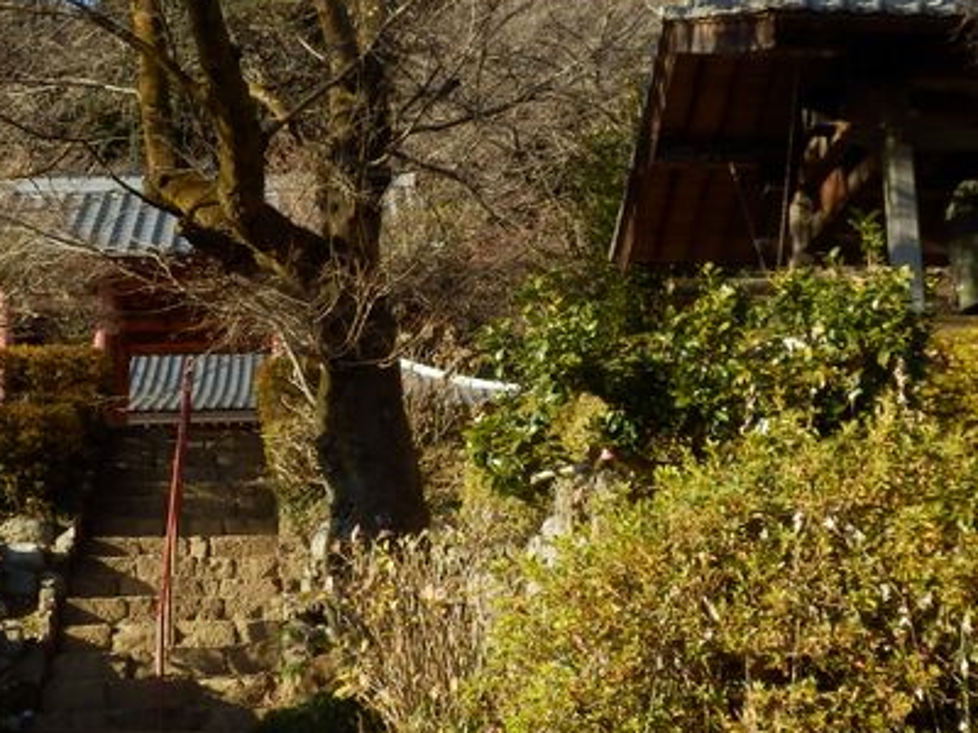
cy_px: 269
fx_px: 2091
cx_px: 435
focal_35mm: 74
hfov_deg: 26.3
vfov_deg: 19.9
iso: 80
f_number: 3.9
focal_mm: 6.6
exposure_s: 1/320
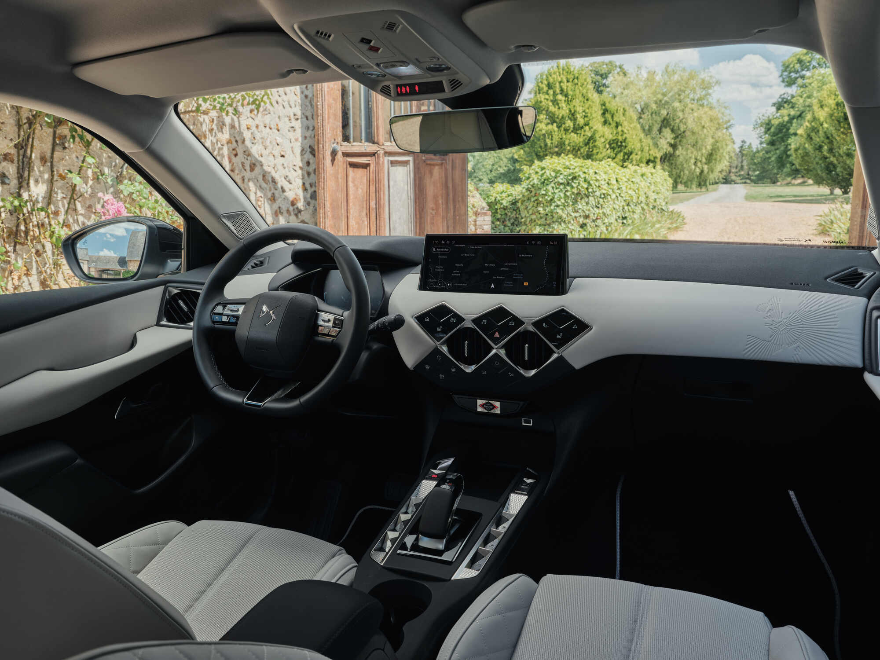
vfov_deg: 48.2
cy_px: 330
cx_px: 440
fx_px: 737
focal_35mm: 29
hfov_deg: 61.7
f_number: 11
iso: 400
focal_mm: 36.9
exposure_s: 1/13
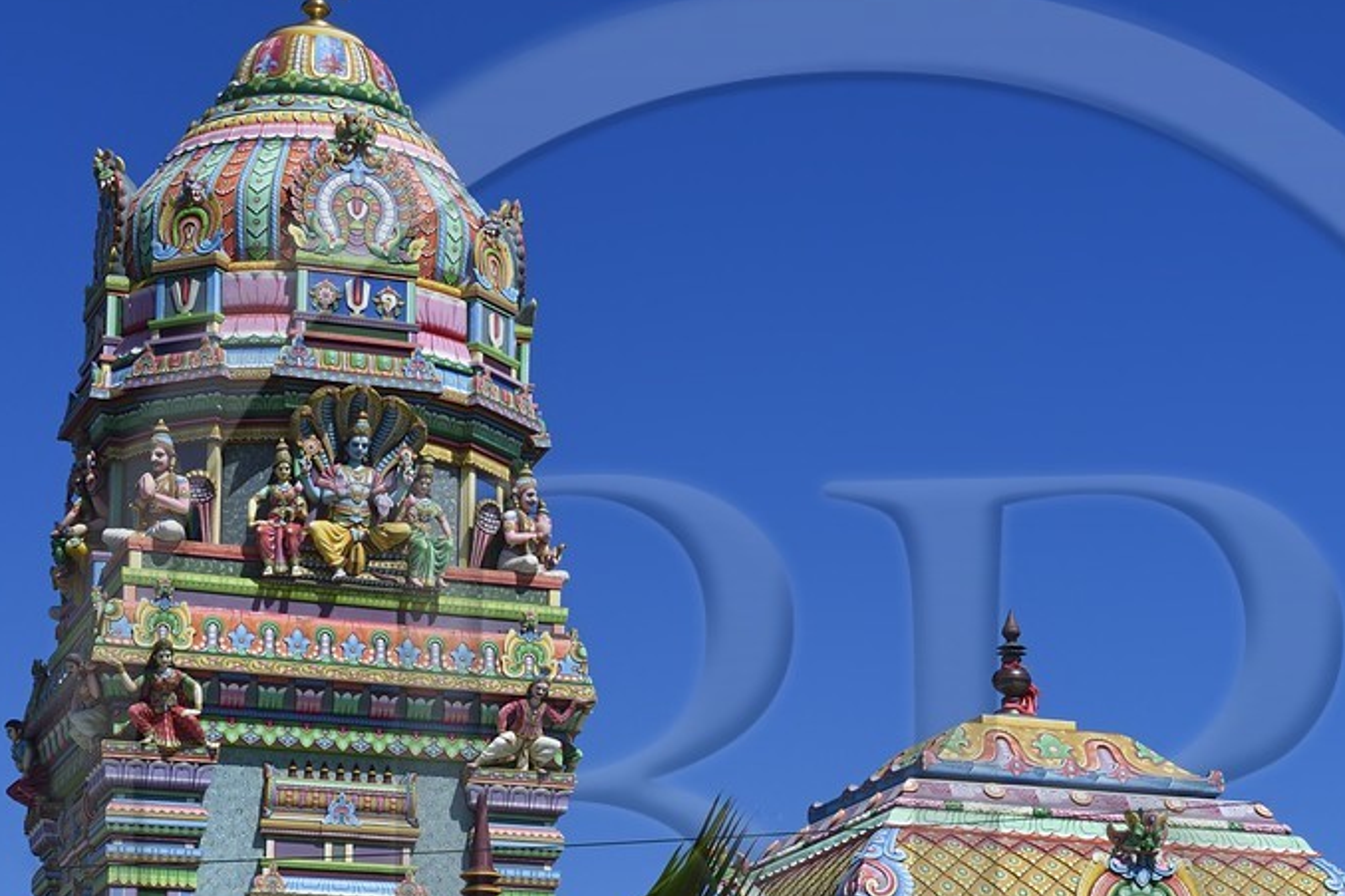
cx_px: 864
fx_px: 3884
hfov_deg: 19.6
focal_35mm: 104
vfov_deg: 13.0
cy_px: 807
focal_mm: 44
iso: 200
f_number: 14
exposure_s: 1/250
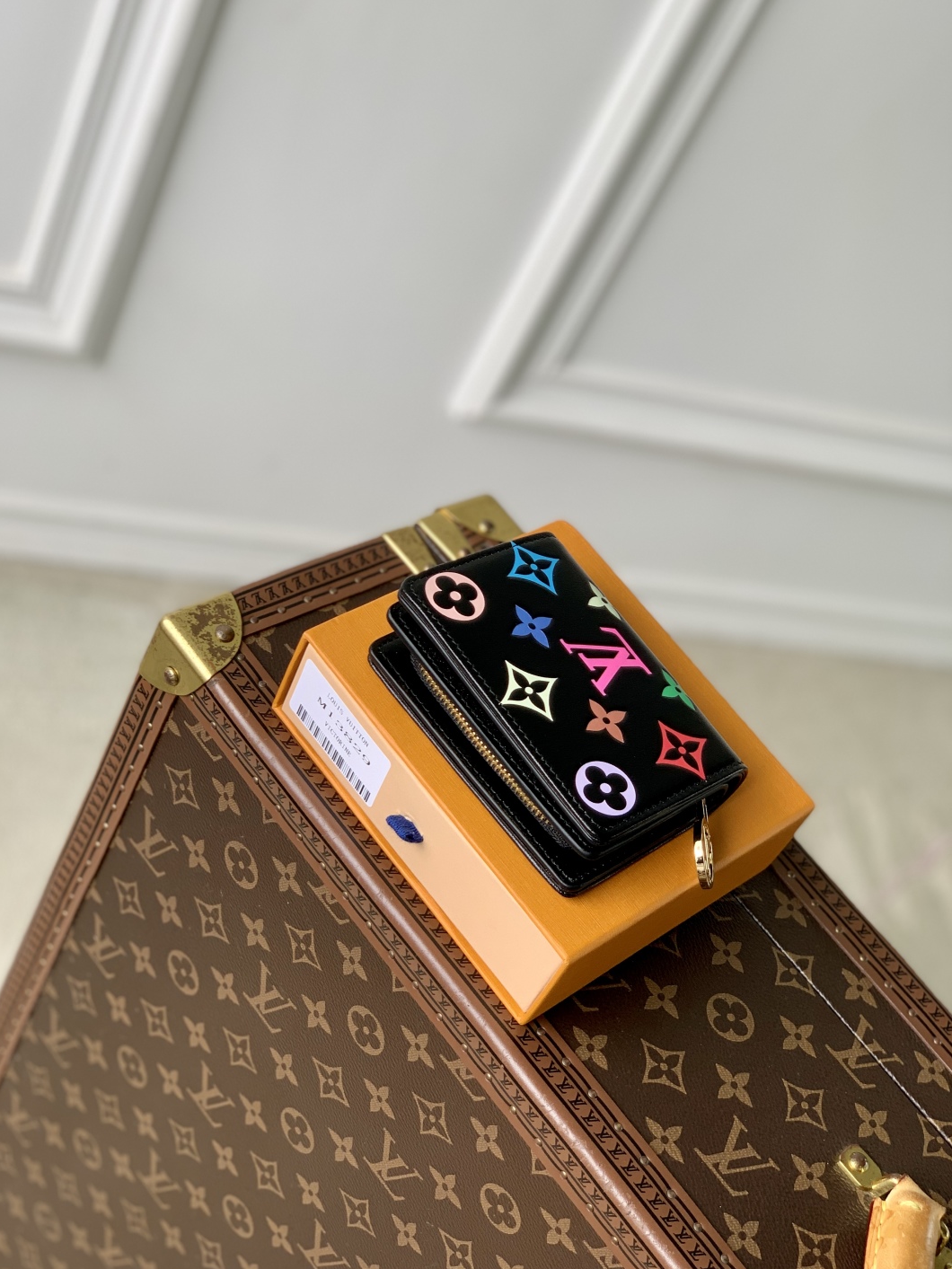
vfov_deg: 36.2
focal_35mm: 53
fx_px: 1943
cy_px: 631
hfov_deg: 27.5
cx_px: 474
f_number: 2.4
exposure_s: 1/122
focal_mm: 6
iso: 25
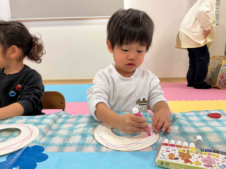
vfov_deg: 48.2
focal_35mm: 29
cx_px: 113
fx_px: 189
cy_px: 84
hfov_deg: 61.7
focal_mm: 3
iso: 40
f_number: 1.8
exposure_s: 1/60
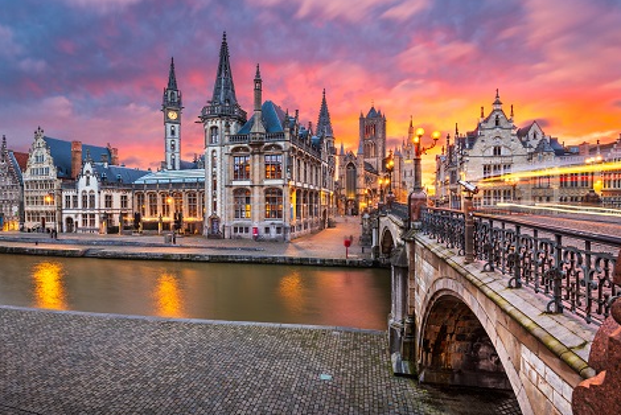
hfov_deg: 93.1
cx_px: 293
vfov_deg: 70.5
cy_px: 213
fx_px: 293
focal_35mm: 17
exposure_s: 15
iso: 64
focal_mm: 16
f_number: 14
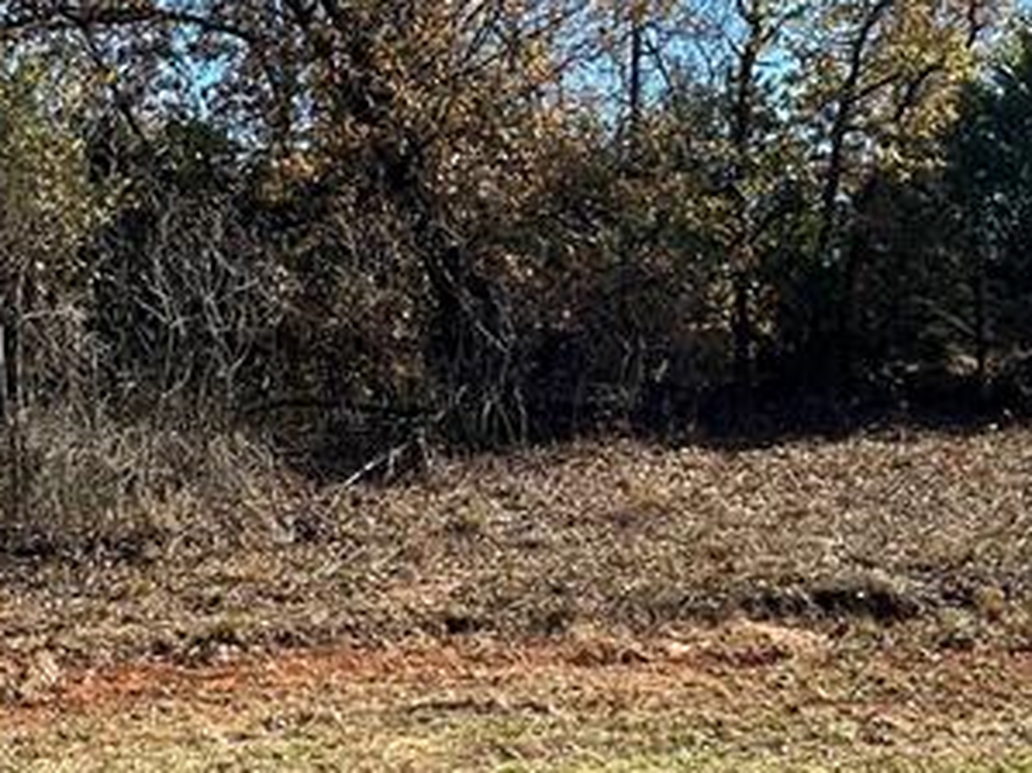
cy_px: 414
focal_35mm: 48
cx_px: 504
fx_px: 1430
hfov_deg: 39.7
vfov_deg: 30.2
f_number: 2.2
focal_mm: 2.22
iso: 50
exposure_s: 1/1033
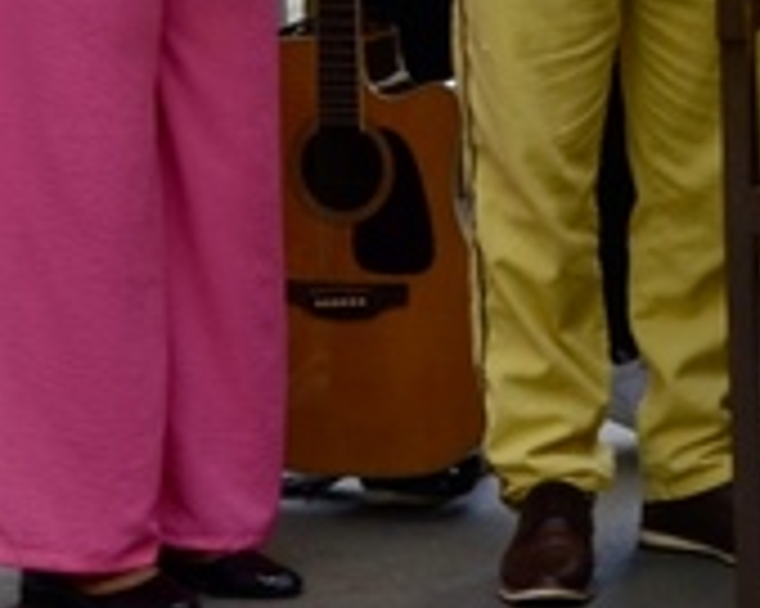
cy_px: -423
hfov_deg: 7.7
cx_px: 1565
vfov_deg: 6.3
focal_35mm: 241
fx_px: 5412
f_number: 5.6
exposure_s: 1/125
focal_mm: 29
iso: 220
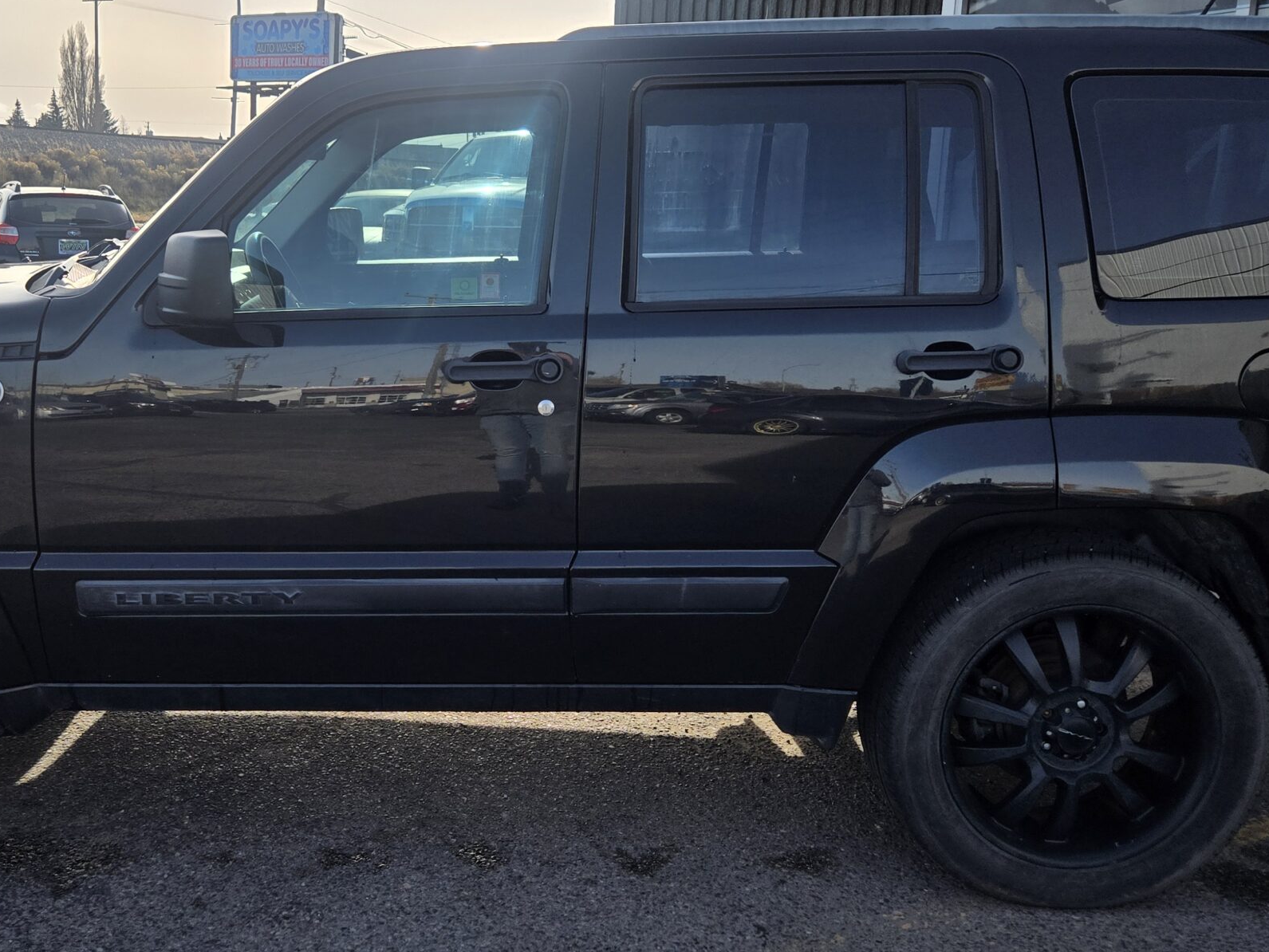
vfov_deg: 38.6
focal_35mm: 37
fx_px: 1357
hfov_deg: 49.8
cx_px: 500
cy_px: 403
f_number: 1.8
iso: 32
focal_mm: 5.4
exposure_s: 1/2921
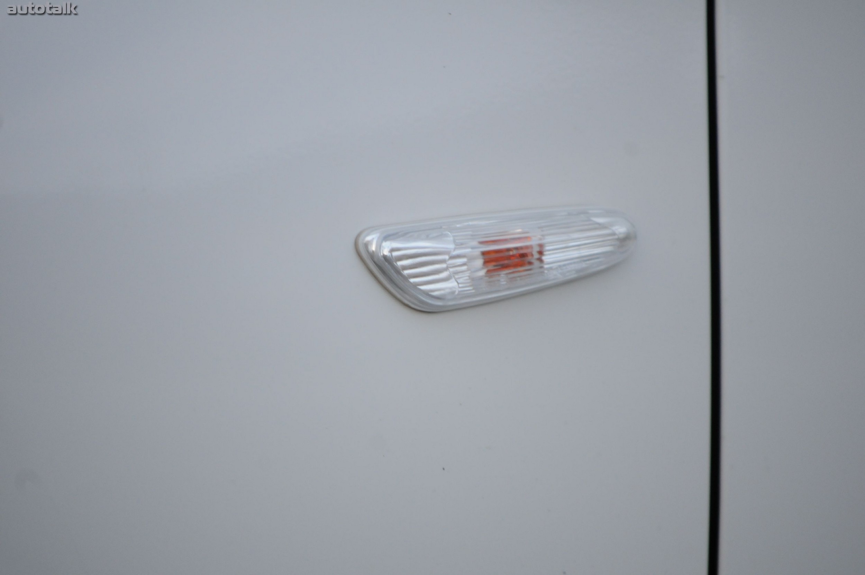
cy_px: 288
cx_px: 432
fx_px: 7200
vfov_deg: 4.6
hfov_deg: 6.9
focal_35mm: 300
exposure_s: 1/125
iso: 1000
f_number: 5.6
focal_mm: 200
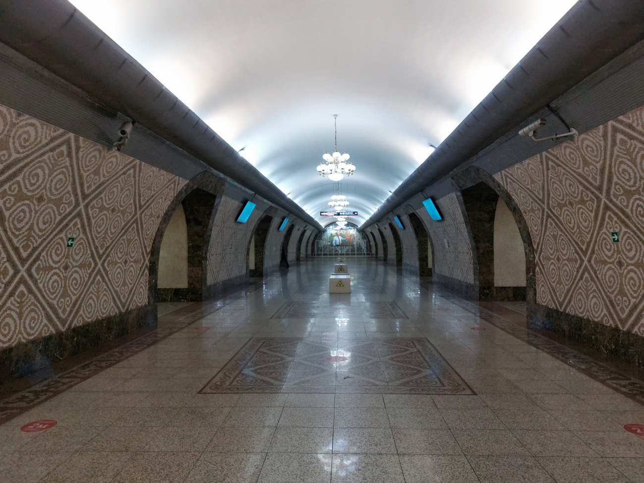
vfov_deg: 56.8
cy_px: 242
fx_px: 446
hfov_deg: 71.6
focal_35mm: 24
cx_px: 322
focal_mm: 5.23
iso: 250
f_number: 1.8
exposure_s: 1/60.2
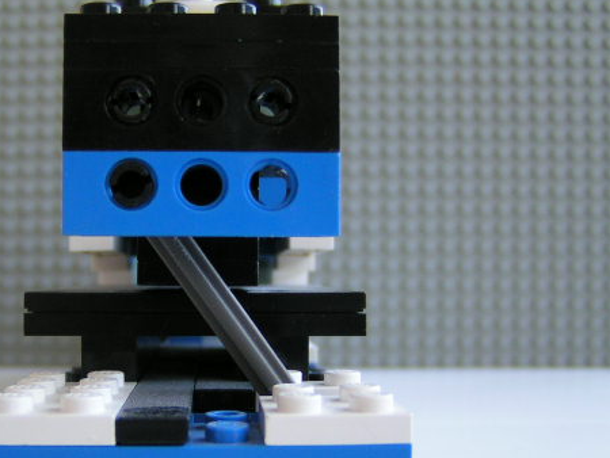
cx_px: 203
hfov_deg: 35.2
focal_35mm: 54
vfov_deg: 26.9
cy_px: 298
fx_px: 952
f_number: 2.8
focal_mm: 5.8
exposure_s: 1/40
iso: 80
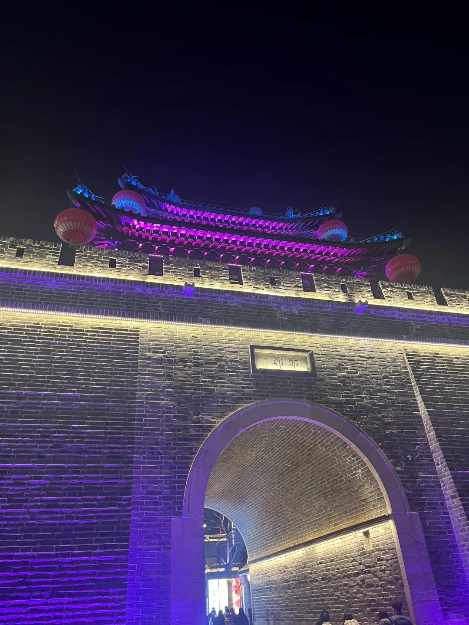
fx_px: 470
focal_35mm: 26
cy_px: 312
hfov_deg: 53.1
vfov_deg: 67.3
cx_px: 234
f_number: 1.6
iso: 320
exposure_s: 1/50
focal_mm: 5.1
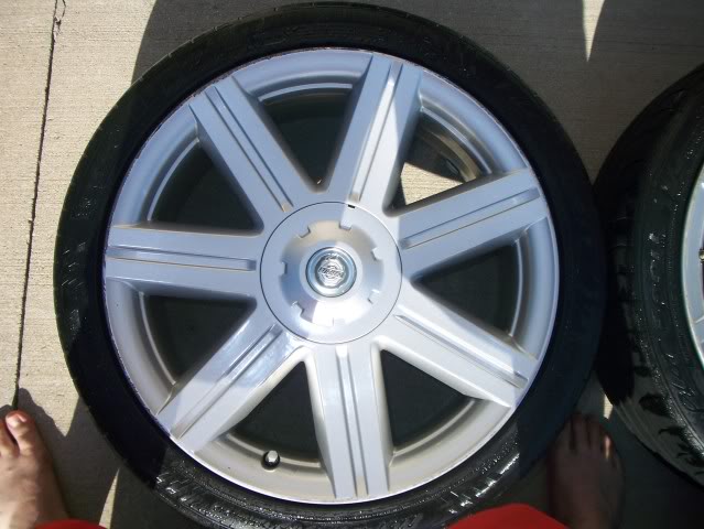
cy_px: 264
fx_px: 773
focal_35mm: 38
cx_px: 352
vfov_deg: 37.8
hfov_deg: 49.0
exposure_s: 1/400
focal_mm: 6.3
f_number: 3.9
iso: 64
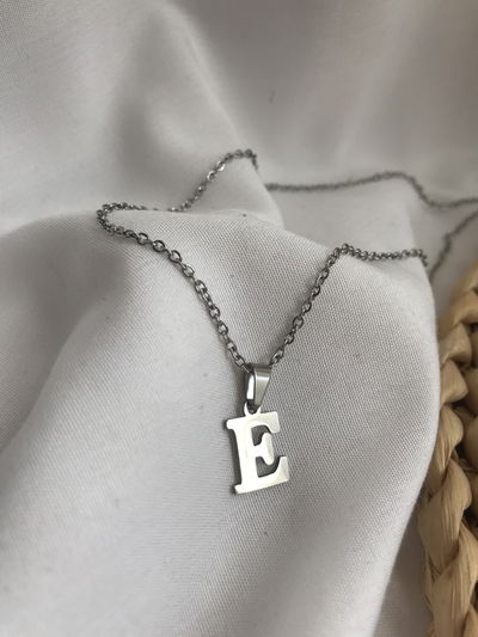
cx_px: 239
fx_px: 515
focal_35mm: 28
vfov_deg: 63.4
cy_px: 318
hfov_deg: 49.8
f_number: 1.8
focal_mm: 3.99
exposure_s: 1/100
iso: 25
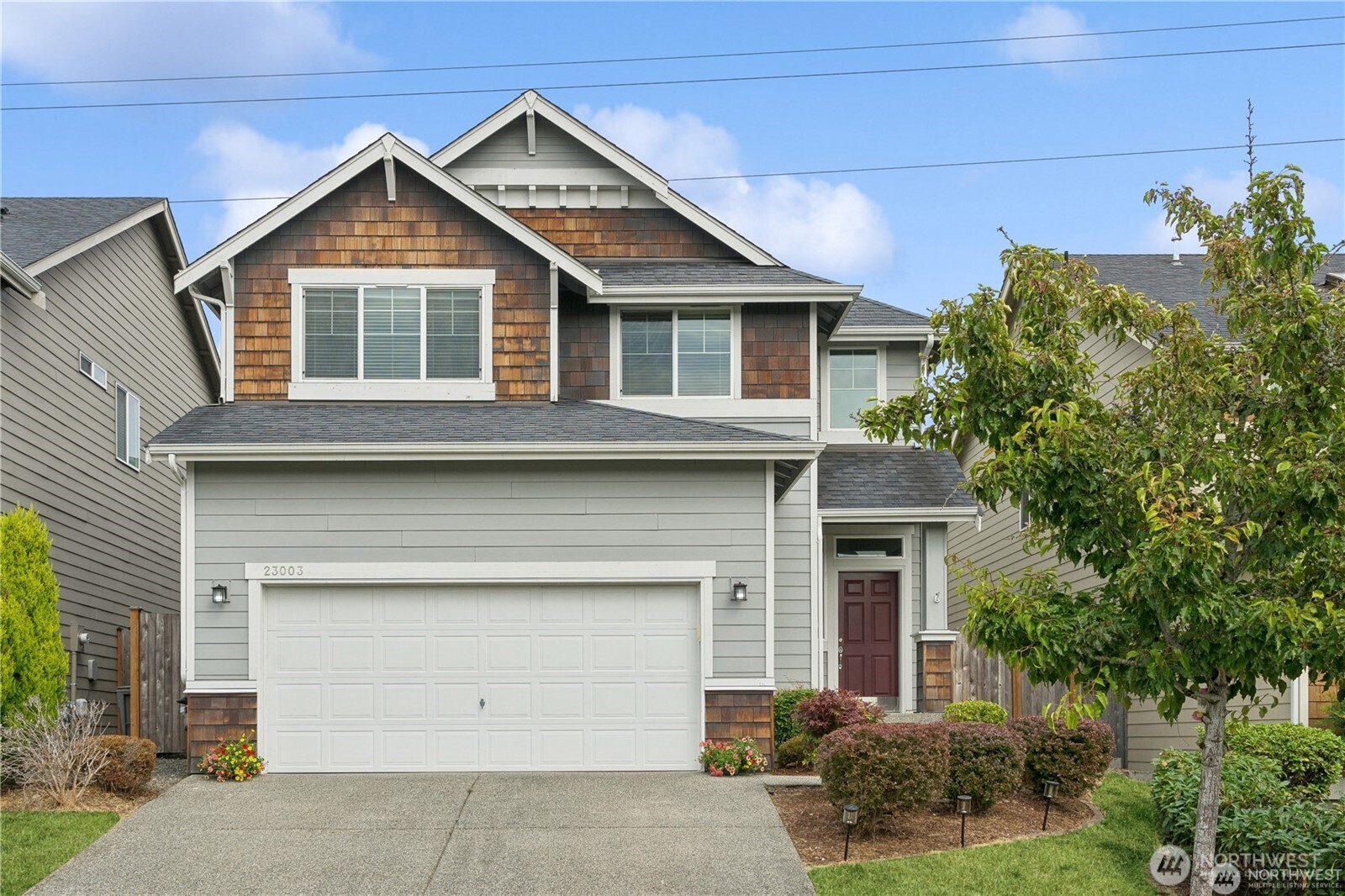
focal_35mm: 36
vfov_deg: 36.9
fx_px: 1345
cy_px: 448
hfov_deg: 53.1
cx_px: 672
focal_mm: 36
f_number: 8
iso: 200
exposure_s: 1/500
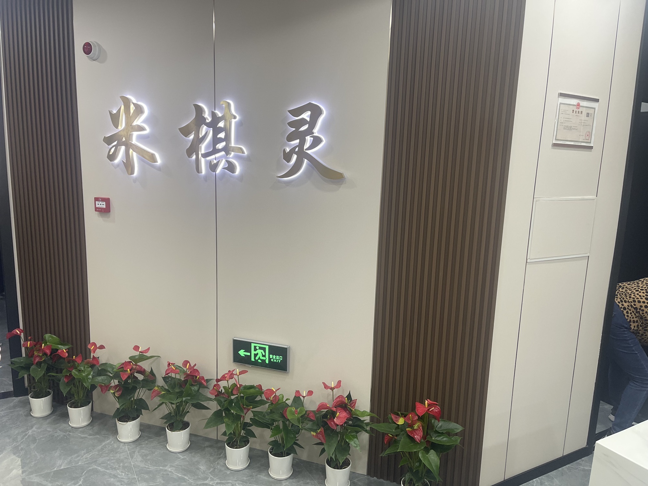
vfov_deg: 53.1
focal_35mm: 26
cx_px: 324
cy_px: 243
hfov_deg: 67.3
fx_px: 487
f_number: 1.6
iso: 100
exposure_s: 1/100
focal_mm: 5.1
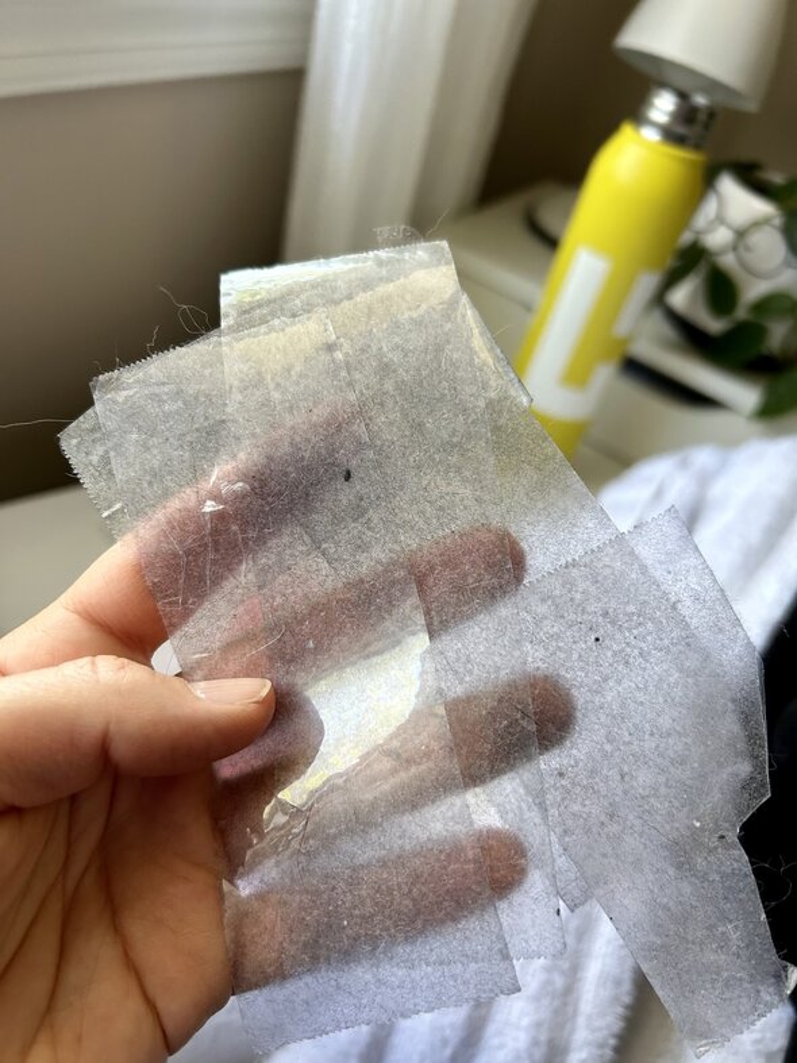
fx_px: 798
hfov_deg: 53.1
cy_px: 532
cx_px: 398
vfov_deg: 67.3
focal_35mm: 26
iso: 125
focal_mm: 5.7
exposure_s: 1/72
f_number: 1.5
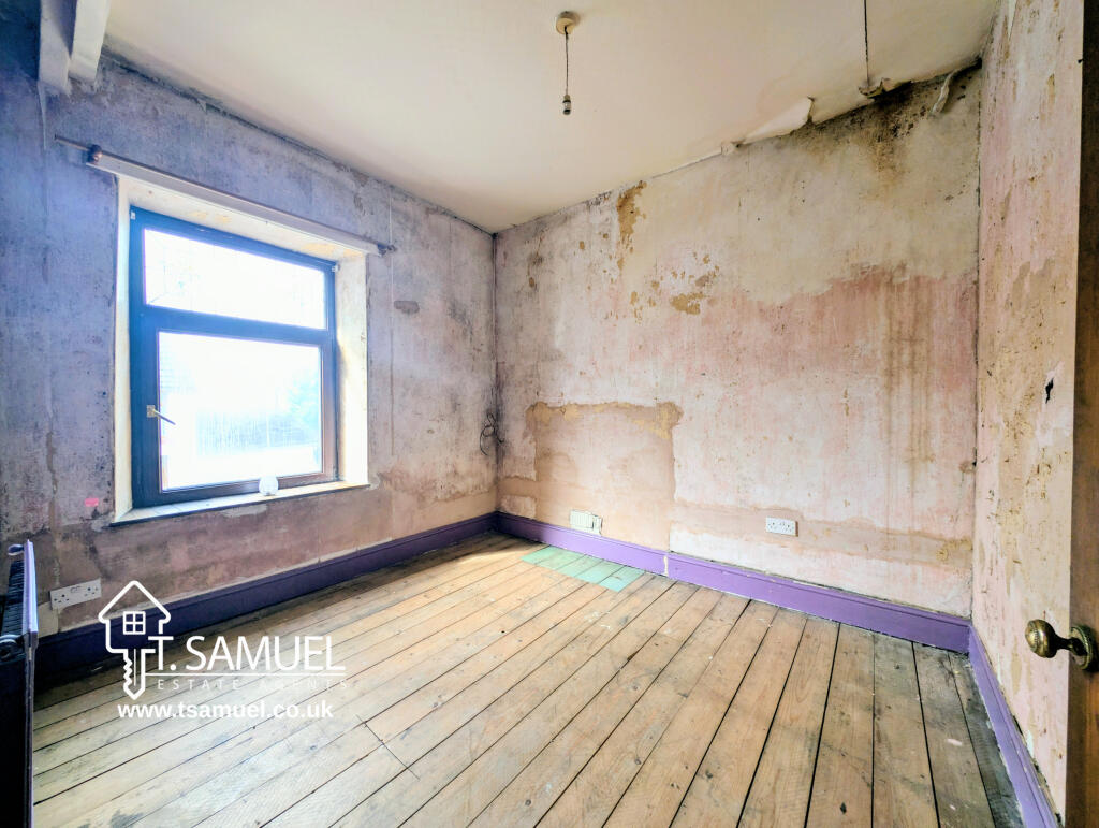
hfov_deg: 110.5
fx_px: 382
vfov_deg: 94.6
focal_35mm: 12
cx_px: 550
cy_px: 414
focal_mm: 2.23
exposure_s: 1/164
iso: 122
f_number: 1.95
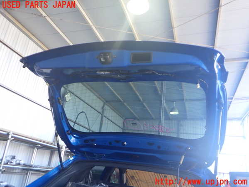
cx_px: 124
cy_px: 94
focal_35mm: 30
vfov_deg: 46.8
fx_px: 216
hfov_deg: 60.0
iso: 200
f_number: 2.3
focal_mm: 5.4
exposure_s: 1/80
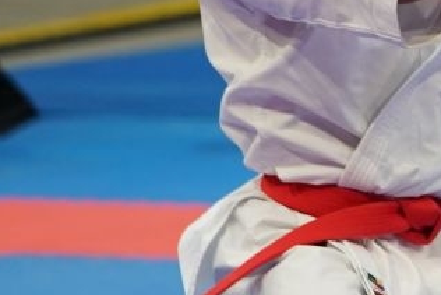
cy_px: 127
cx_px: 1221
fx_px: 6973
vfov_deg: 2.4
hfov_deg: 3.5
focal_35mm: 569
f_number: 2.8
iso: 800
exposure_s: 1/500
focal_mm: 100
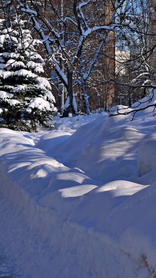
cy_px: 99
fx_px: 735
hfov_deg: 12.1
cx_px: 68
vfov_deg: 21.3
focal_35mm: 100
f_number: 8
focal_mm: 25
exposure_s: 1/320
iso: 100
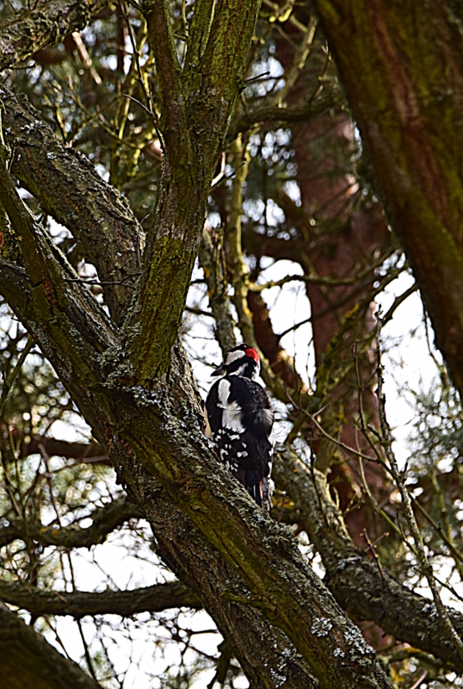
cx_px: 232
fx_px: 3020
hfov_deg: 8.8
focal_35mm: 158
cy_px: 344
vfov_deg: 13.0
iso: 400
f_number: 10
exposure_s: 1/250
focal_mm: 105
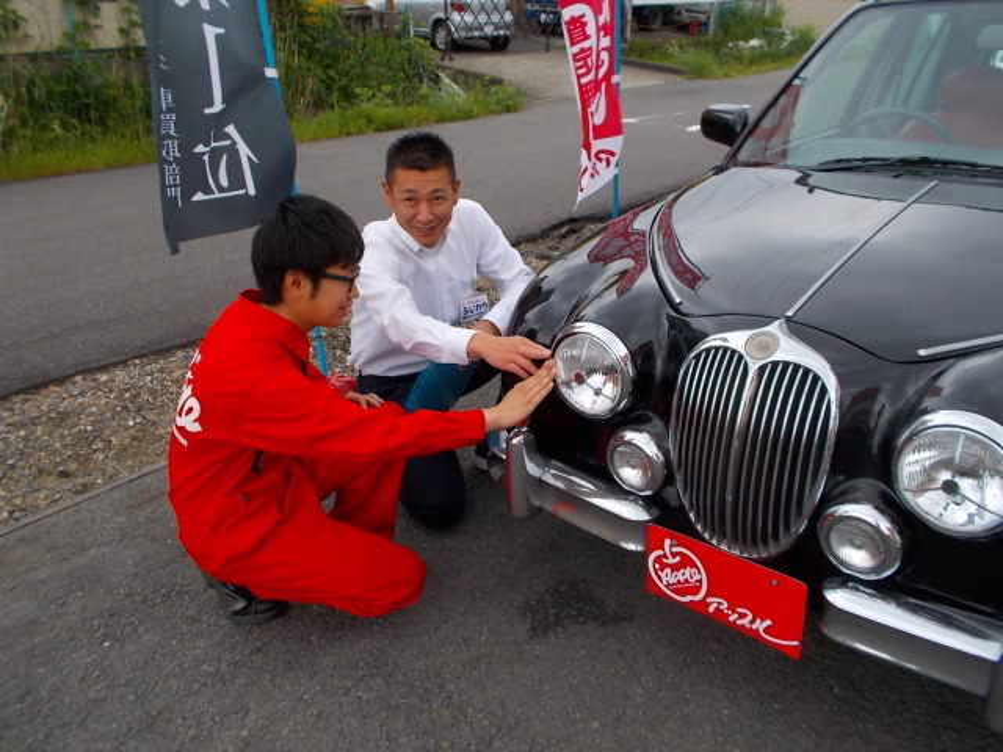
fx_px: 840
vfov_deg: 48.2
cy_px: 376
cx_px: 502
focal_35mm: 29
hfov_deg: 61.7
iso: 80
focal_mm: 4.1
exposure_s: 1/200
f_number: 3.3
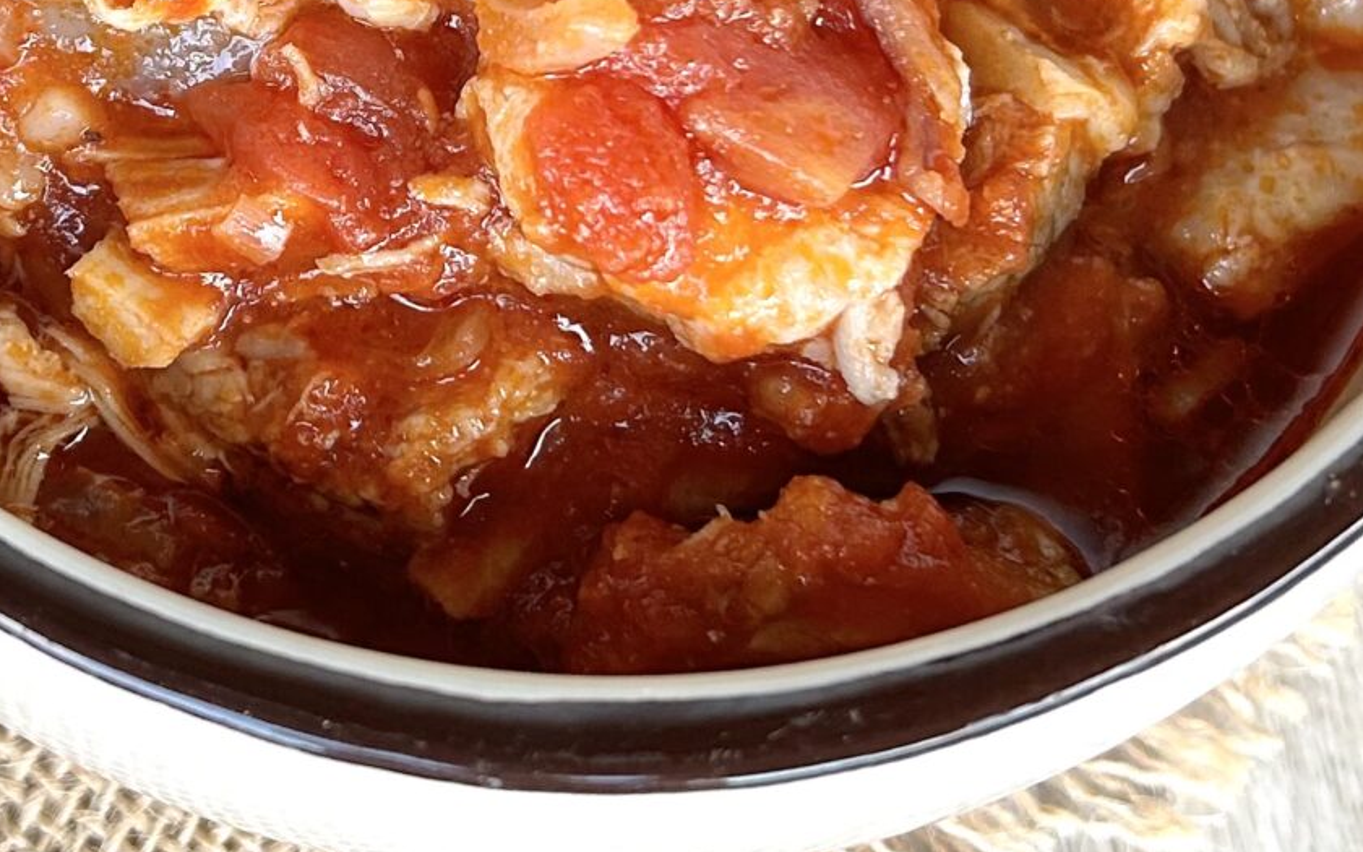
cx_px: 299
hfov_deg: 24.3
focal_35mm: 84
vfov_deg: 15.1
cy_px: -102
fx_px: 3120
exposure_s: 1/121
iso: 80
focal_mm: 5.7
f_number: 1.5
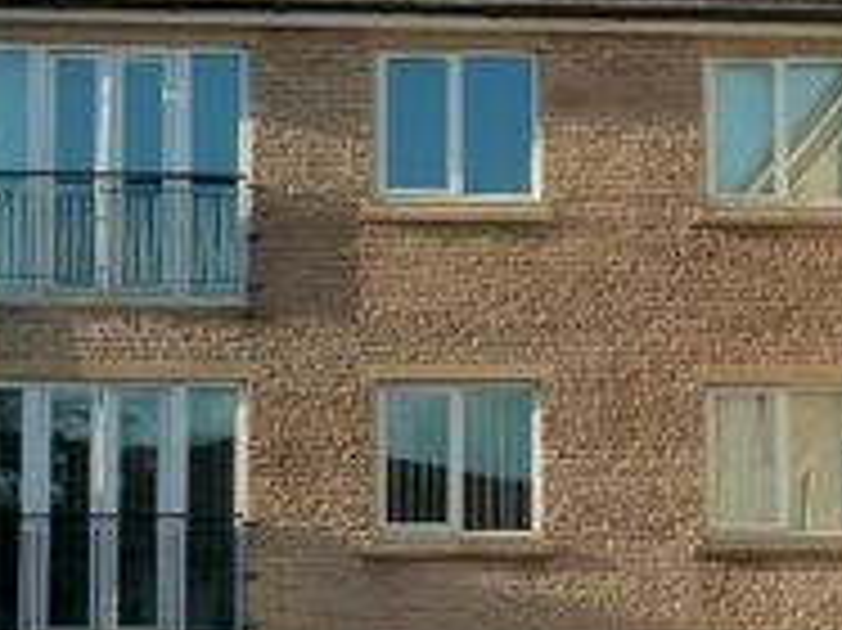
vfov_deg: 9.9
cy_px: 358
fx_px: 3646
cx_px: 905
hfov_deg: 12.9
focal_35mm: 150
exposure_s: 1/320
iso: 125
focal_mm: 6.5
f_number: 4
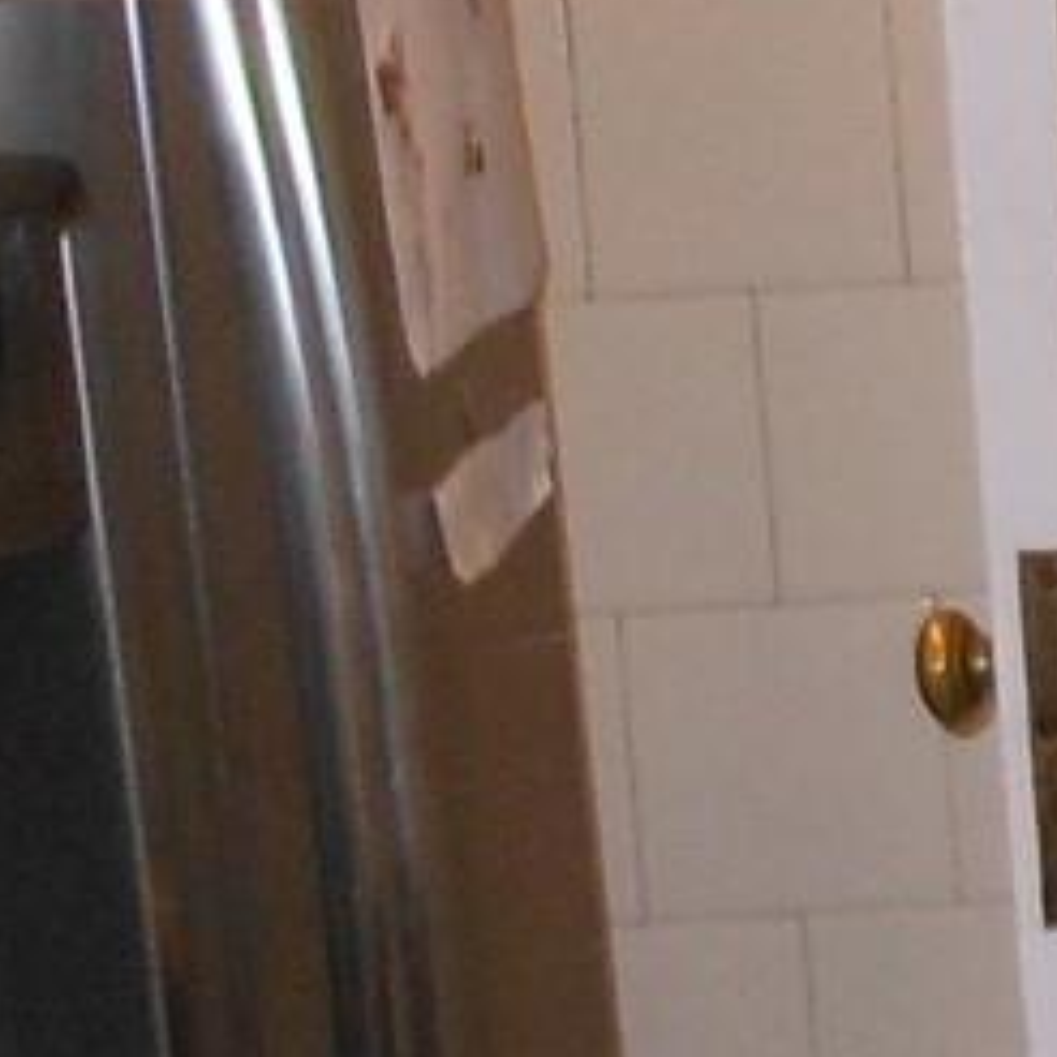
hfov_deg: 7.6
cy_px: 791
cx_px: 2939
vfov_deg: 8.5
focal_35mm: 206
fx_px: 7117
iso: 250
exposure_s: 1/25
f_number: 3.7
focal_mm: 5
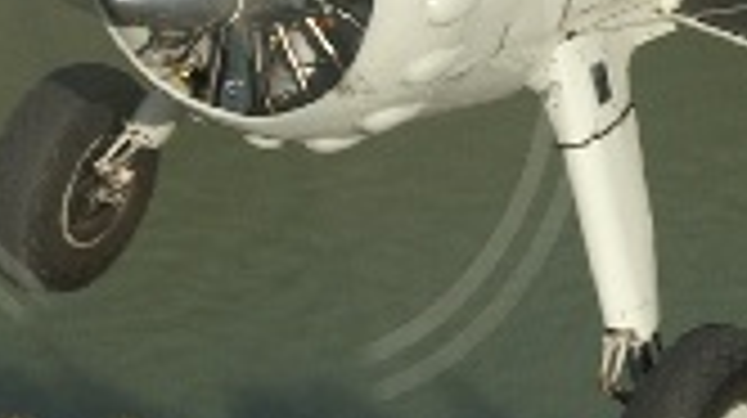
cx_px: 702
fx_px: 6738
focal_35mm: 341
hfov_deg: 6.3
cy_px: -225
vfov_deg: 3.5
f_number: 9.5
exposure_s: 1/200
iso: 100
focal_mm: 45
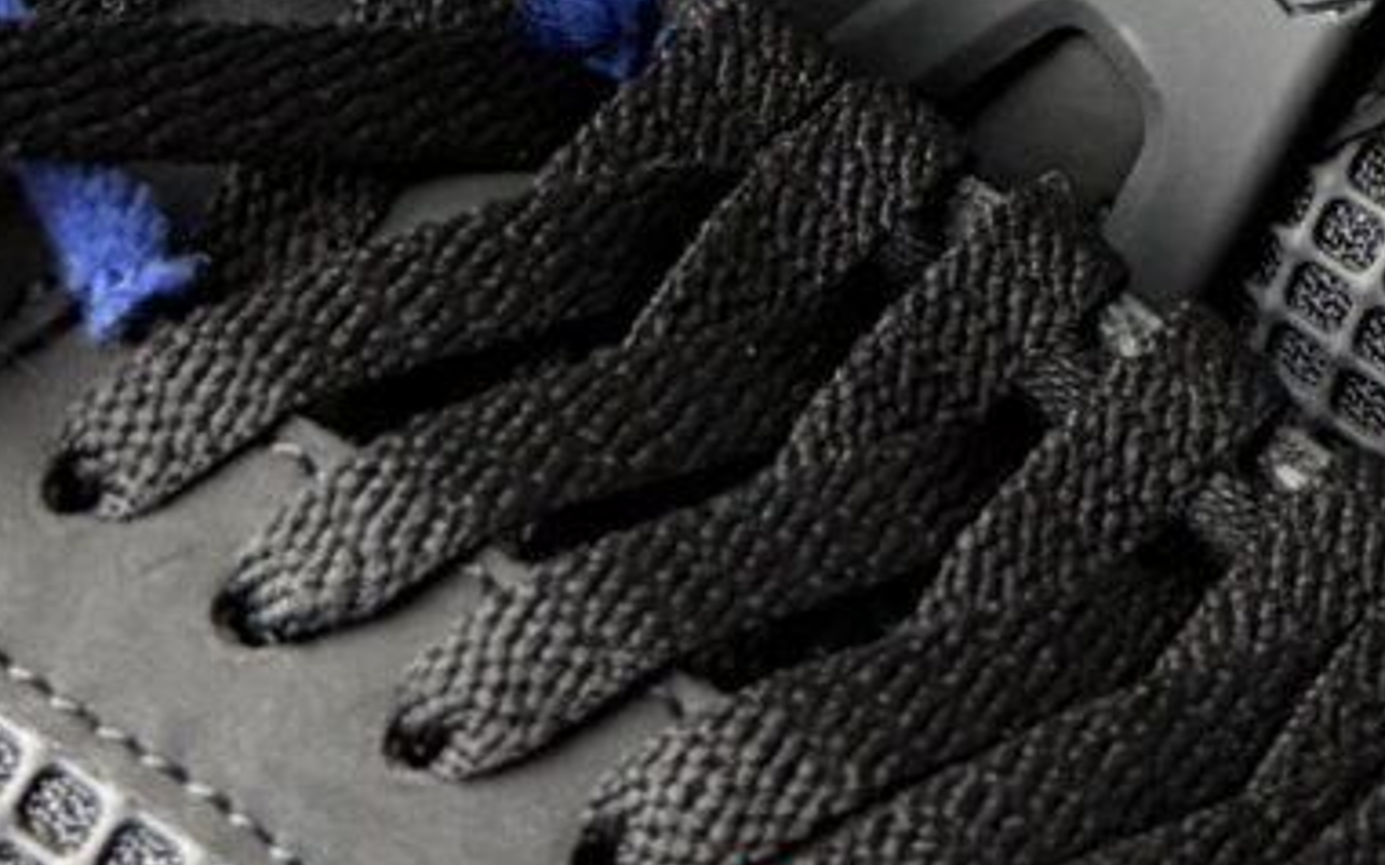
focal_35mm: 171
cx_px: 1490
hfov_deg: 12.1
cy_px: -1367
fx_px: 6454
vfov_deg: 7.1
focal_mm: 6.76
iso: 500
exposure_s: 1/50
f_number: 1.78
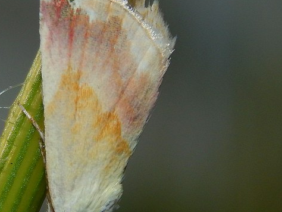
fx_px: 2527
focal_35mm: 310
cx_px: 67
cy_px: 132
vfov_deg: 4.8
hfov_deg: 6.4
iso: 125
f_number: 10.5
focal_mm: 32.8
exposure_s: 1/800
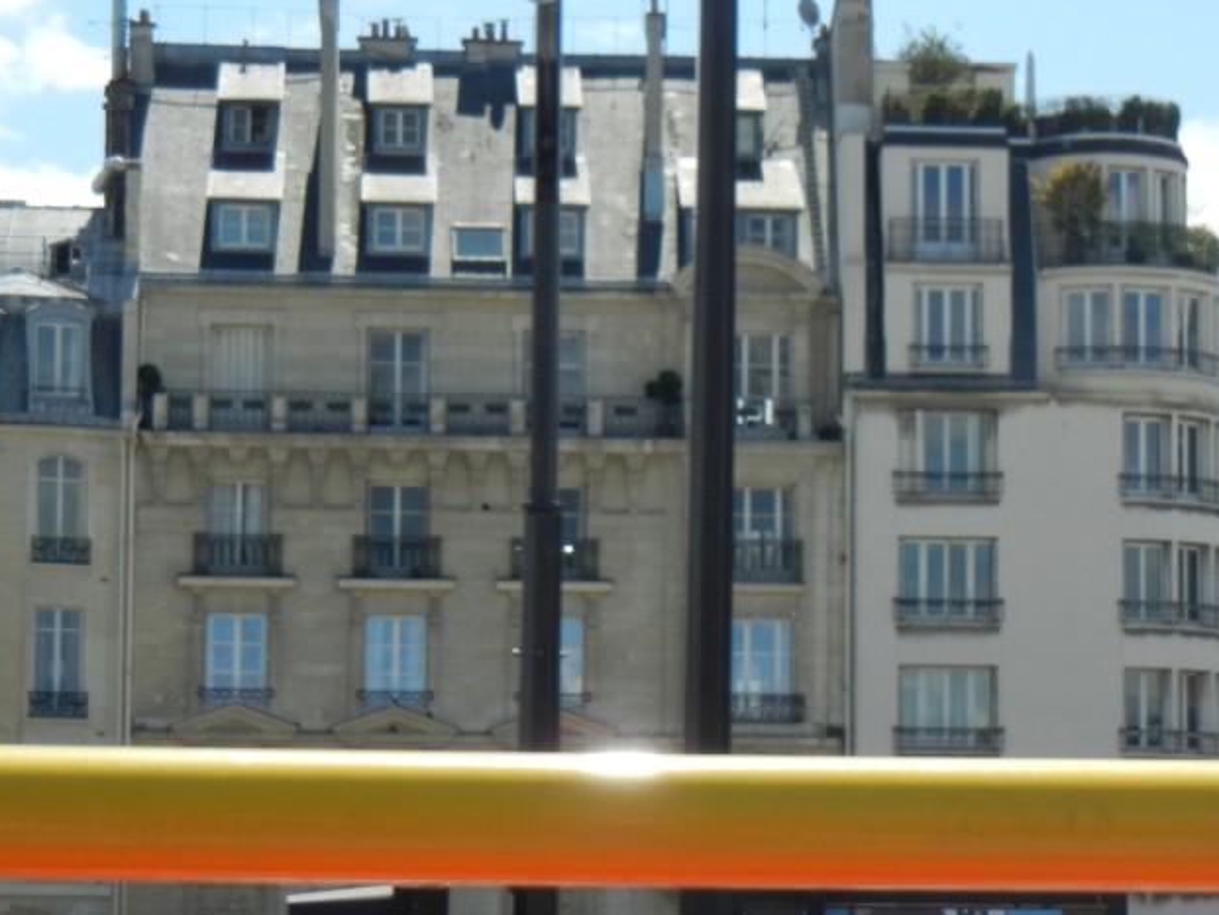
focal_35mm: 127
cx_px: 701
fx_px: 4473
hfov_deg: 15.5
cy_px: 550
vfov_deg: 11.7
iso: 160
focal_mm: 13.9
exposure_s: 1/235
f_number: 8.6
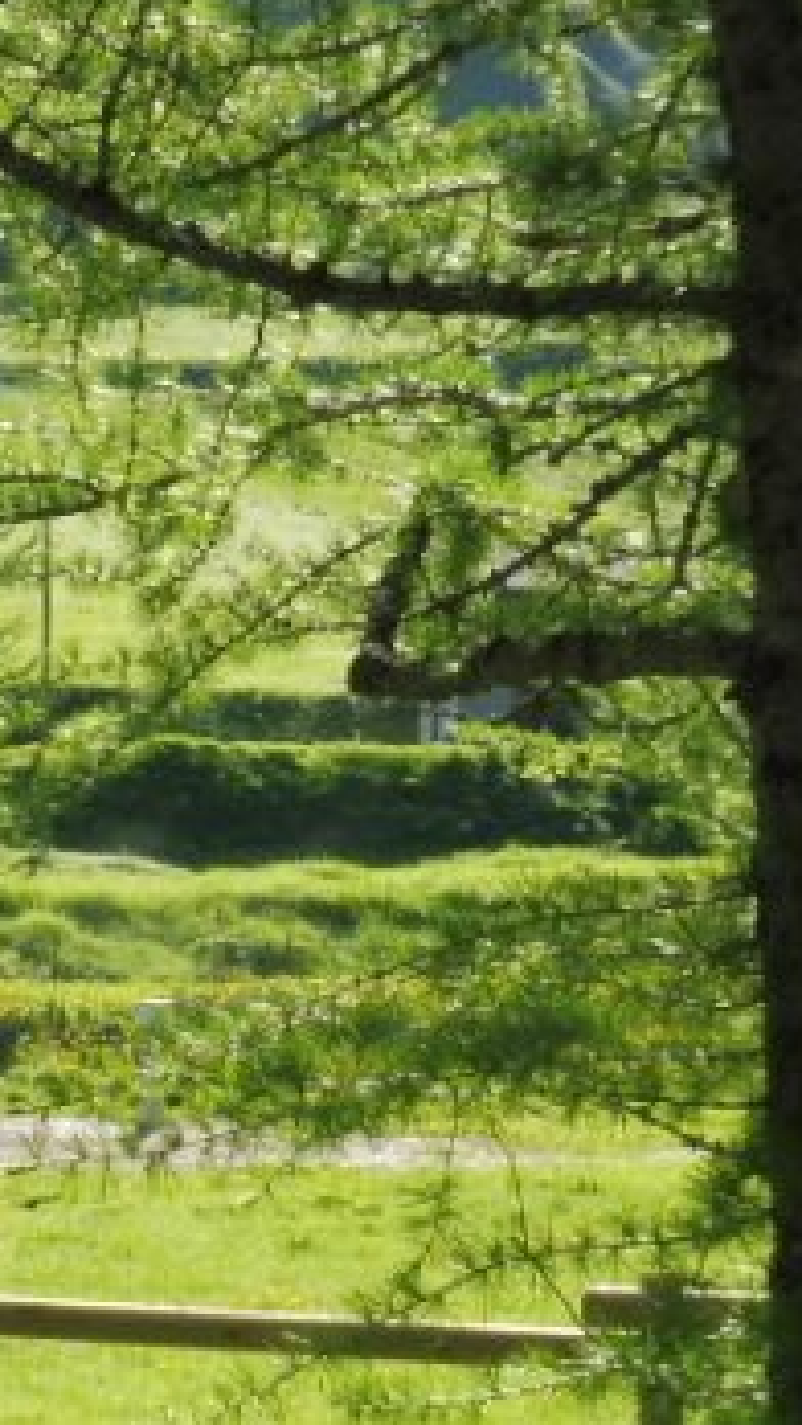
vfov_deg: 19.5
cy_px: 1007
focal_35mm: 109
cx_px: -426
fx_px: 4117
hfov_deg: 10.7
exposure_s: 1/320
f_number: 5
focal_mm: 6.1
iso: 100
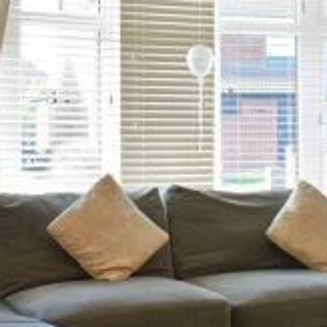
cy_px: 127
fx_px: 983
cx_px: 190
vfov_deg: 18.9
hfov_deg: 18.9
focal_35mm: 92
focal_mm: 18
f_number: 13
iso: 100
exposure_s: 1/4
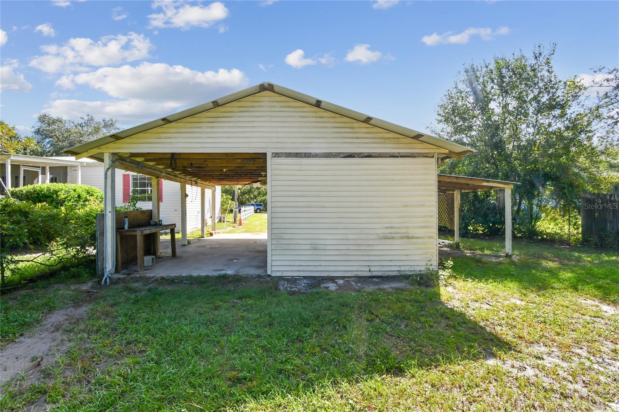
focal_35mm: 15
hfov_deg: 100.4
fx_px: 258
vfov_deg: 77.3
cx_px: 310
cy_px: 206
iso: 100
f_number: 7.1
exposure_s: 1/250
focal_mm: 10
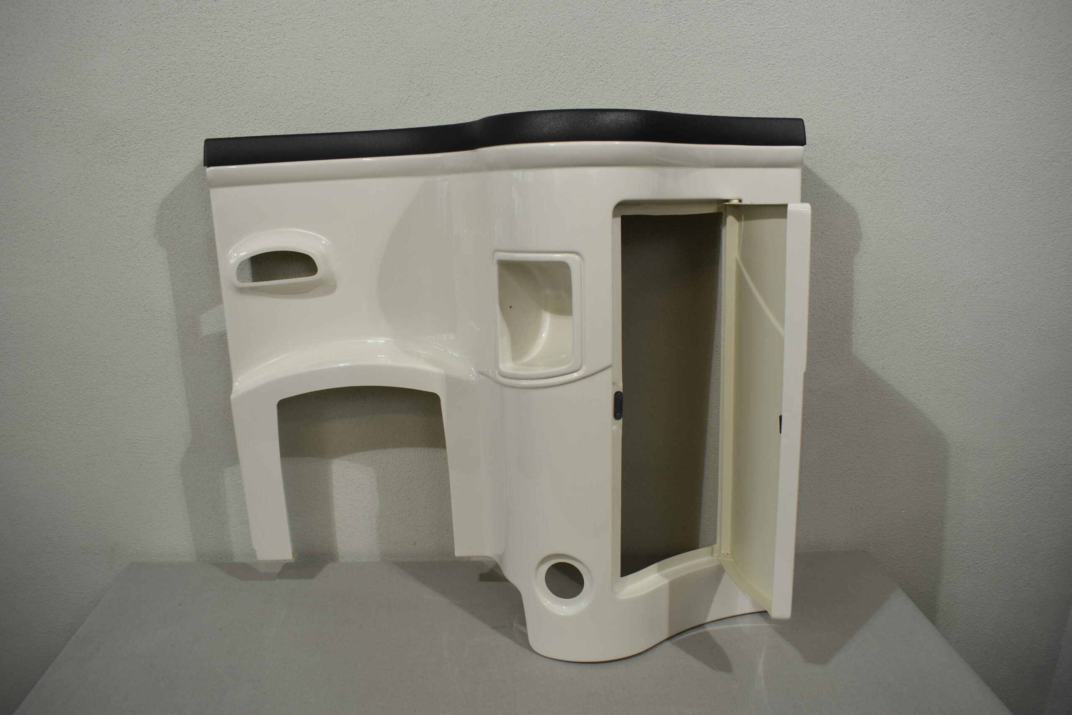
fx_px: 804
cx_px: 536
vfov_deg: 47.9
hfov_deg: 67.4
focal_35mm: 27
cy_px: 358
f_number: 5.6
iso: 250
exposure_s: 1/125
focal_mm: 18
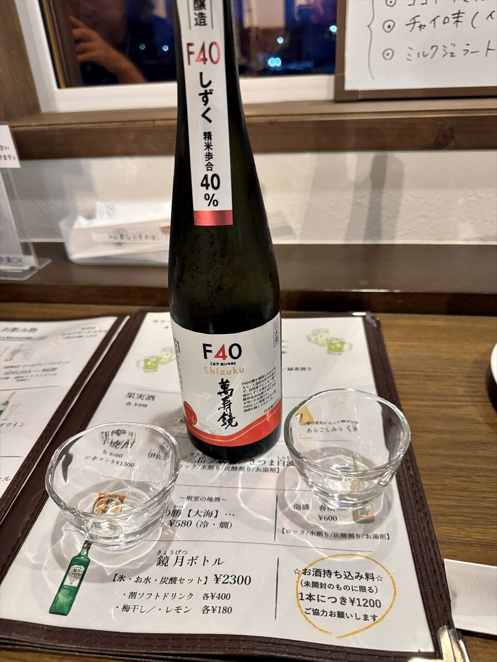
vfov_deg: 71.6
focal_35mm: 24
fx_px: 459
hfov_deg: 56.8
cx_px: 248
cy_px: 331
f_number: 1.8
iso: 500
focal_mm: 6.8
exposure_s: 1/50
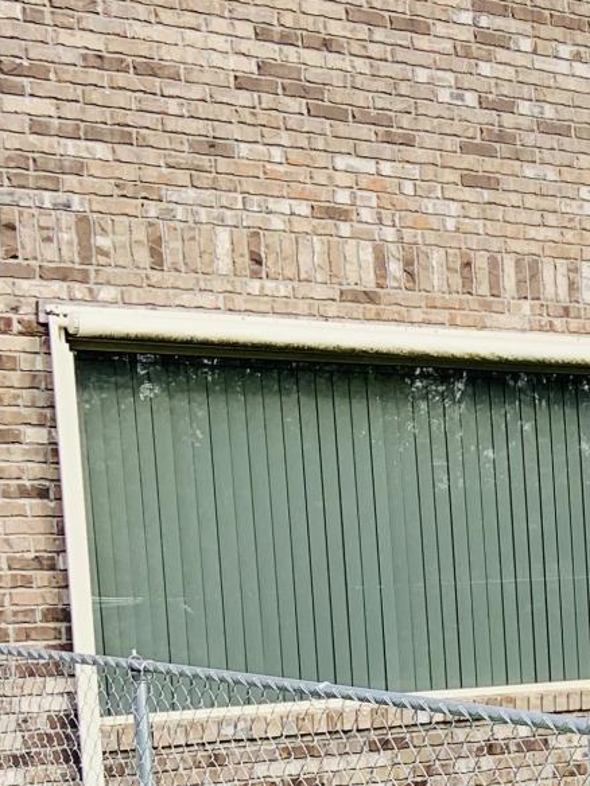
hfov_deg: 15.0
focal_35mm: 89
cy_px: 773
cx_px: 977
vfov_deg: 21.3
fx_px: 2023
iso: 25
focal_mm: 4.25
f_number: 1.8
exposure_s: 1/639
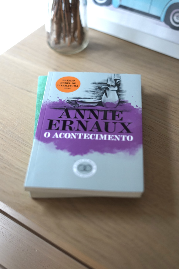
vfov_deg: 38.9
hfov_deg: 26.5
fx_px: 381
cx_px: 89
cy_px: 134
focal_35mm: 51
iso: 800
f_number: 2
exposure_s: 1/15
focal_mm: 50
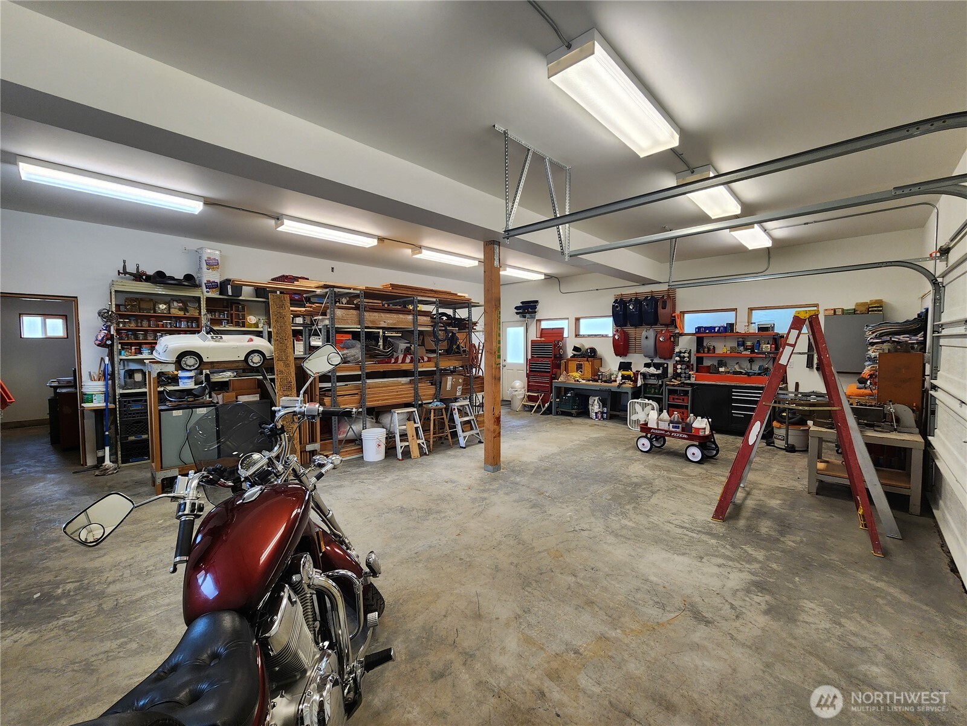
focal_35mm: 13
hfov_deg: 106.2
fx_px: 363
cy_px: 363
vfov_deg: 89.9
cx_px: 484
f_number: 2.2
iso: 125
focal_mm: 2.2
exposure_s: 1/60
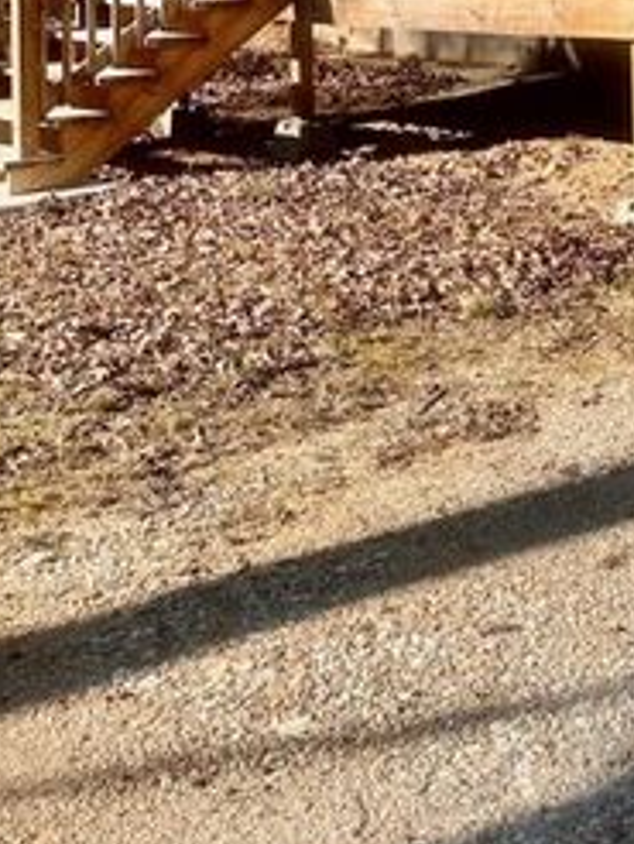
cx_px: 802
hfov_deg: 20.8
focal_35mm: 65
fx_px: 1585
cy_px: -112
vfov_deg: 27.0
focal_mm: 6.86
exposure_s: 1/4762
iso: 80
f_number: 1.78
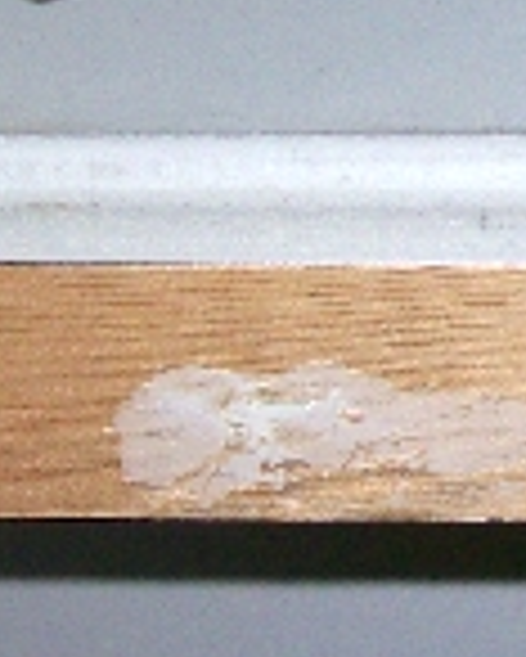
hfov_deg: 9.8
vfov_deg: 12.4
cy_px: 58
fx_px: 2994
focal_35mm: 154
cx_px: 769
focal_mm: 6
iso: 80
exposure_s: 1/64
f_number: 2.7
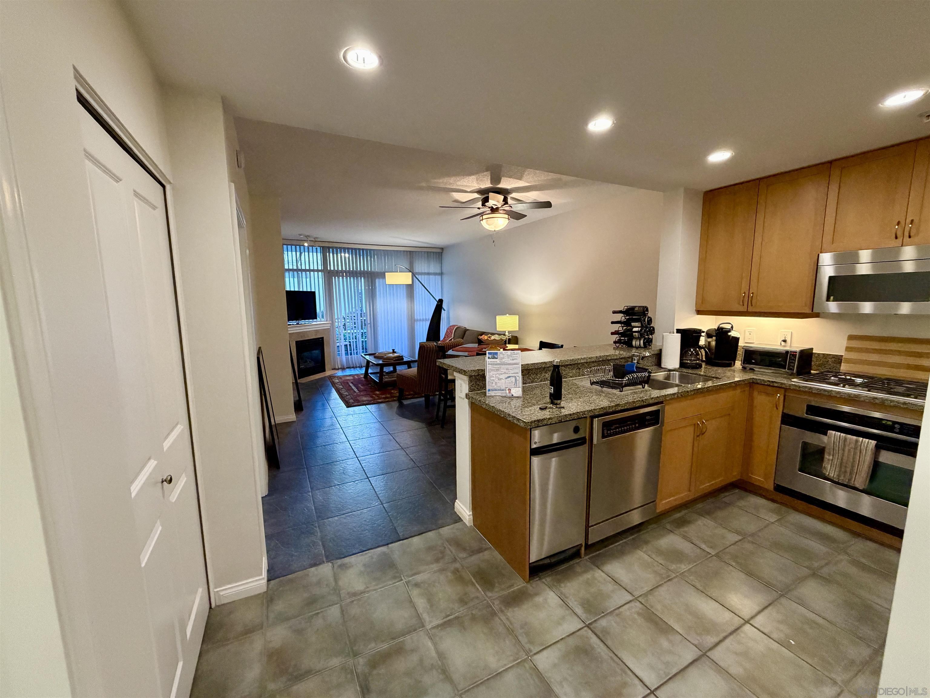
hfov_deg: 102.1
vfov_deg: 85.7
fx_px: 376
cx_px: 465
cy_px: 349
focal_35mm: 14
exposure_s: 1/60
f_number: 2.2
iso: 500
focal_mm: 2.22
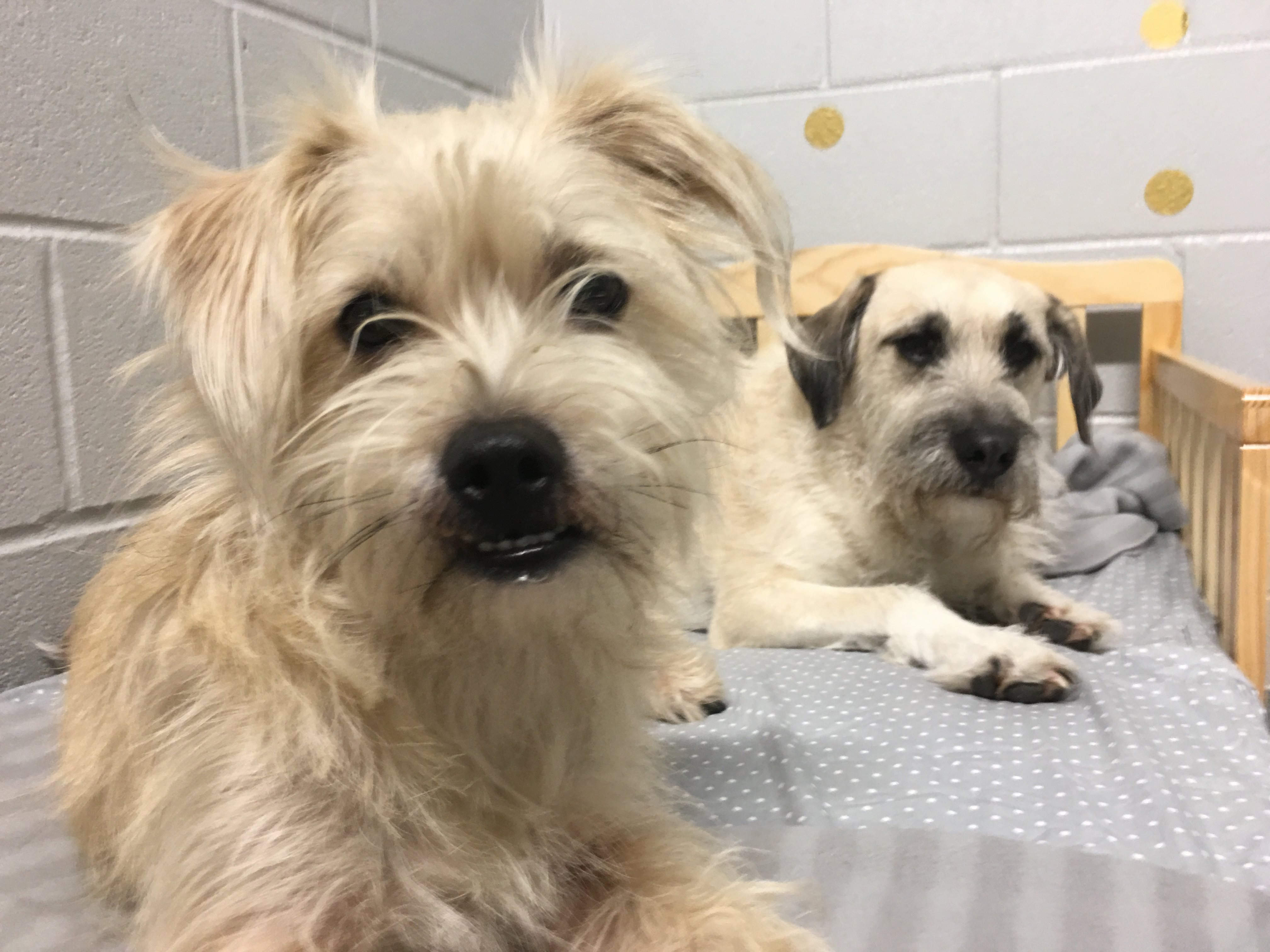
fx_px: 1064
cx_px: 635
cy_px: 476
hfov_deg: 61.7
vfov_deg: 48.2
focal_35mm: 29
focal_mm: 4.15
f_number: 2.2
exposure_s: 1/15
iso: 40
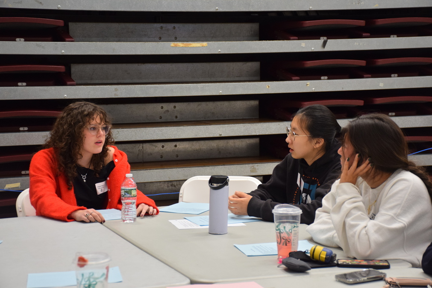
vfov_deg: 17.3
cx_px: 217
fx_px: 948
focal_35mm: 79
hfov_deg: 25.7
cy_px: 145
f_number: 4.8
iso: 1100
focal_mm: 52
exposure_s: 1/60
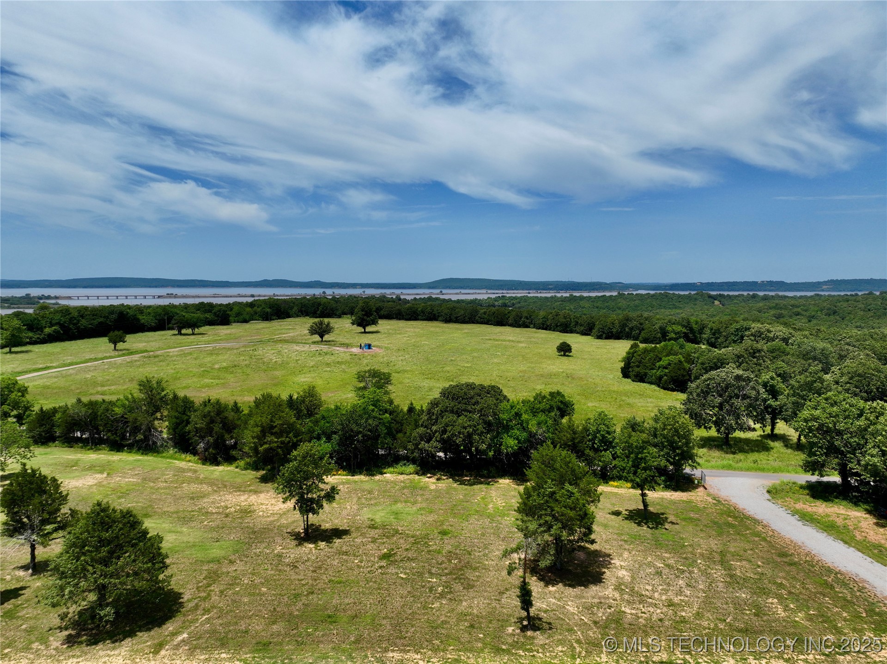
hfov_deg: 71.6
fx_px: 615
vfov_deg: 56.8
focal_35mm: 24
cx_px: 444
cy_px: 332
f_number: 2.8
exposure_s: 1/2000
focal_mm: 12.29
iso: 110
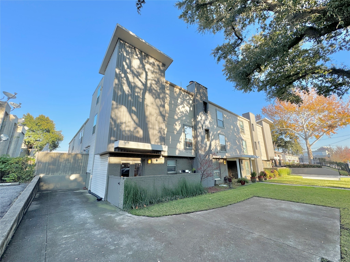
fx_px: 142
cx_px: 175
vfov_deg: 85.7
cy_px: 131
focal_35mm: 14
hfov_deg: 102.1
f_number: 2.2
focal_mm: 2.22
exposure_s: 1/488
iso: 40
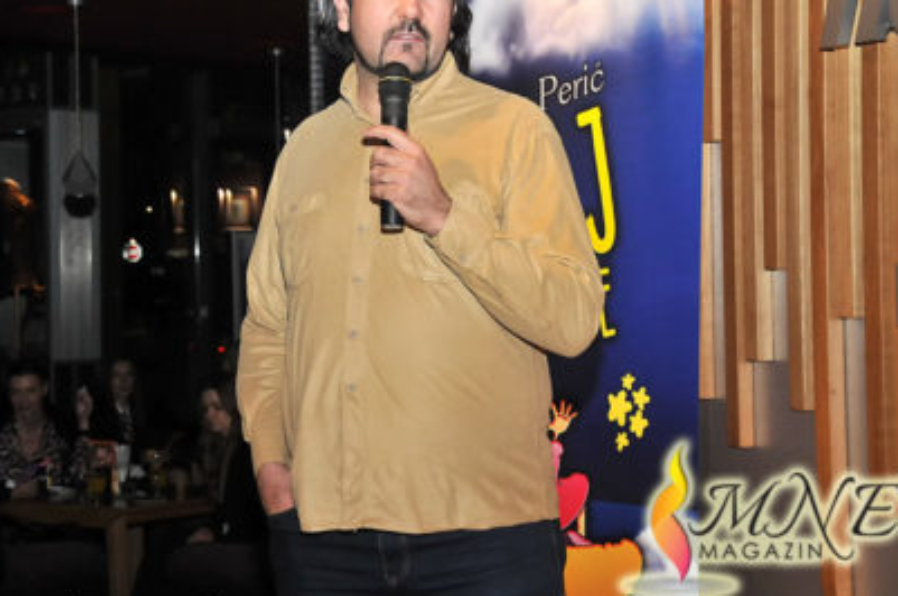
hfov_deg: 23.6
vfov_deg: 15.8
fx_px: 2142
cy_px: 244
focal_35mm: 86
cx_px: 356
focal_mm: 46
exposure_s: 1/250
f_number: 6.3
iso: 1000
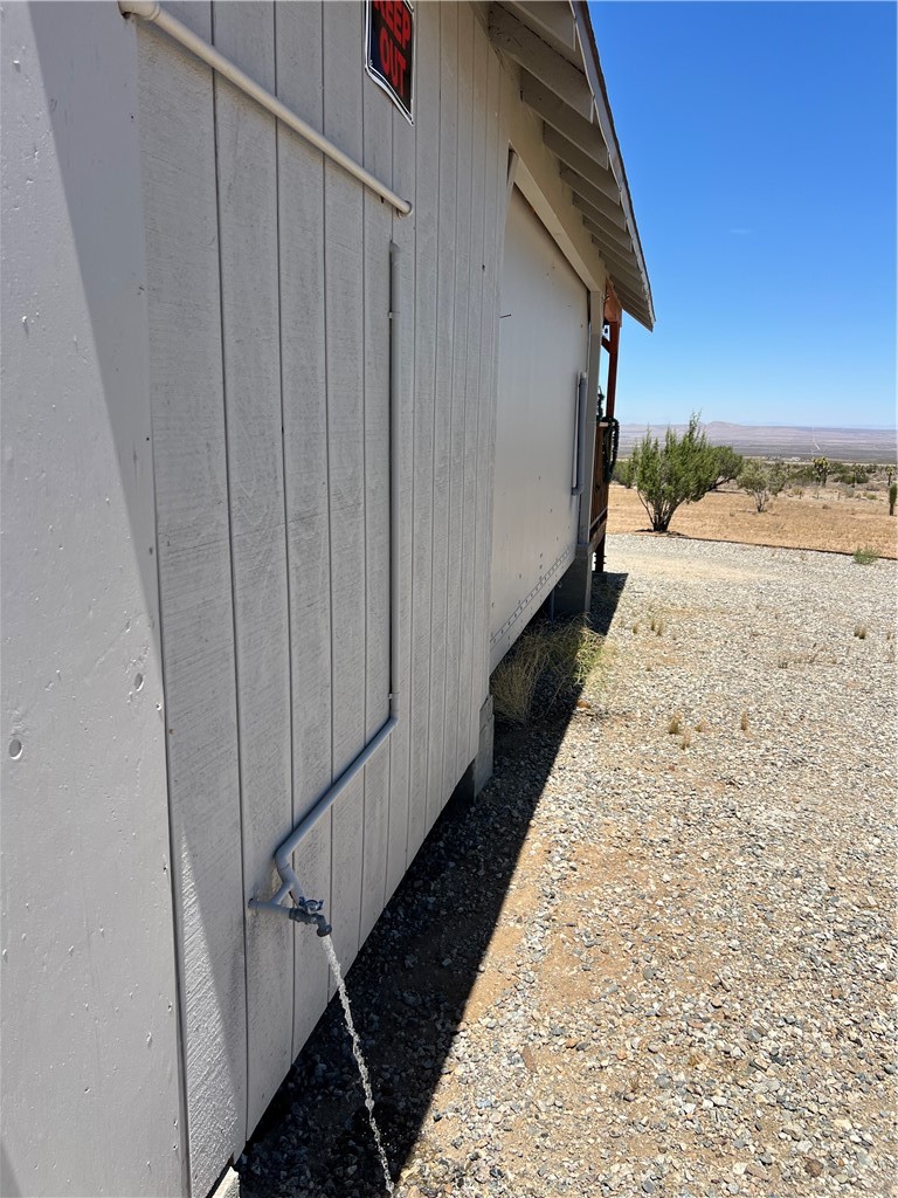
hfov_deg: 53.1
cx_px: 449
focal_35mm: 26
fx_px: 899
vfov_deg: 67.3
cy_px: 599
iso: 50
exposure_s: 1/5076
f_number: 1.5
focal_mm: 5.7
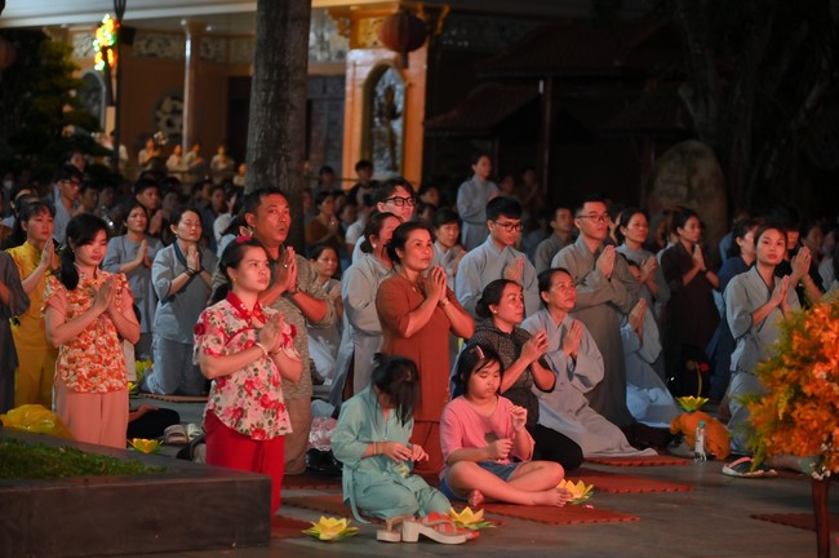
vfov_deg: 11.4
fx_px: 2794
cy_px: 279
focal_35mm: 120
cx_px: 420
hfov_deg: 17.1
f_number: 4
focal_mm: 120
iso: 1000
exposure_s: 1/100
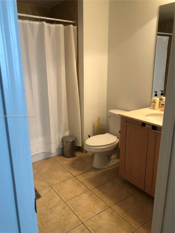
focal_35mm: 28
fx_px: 189
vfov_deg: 63.4
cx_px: 88
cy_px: 116
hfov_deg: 49.7
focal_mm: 3.99
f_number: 1.8
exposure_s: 1/17
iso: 40
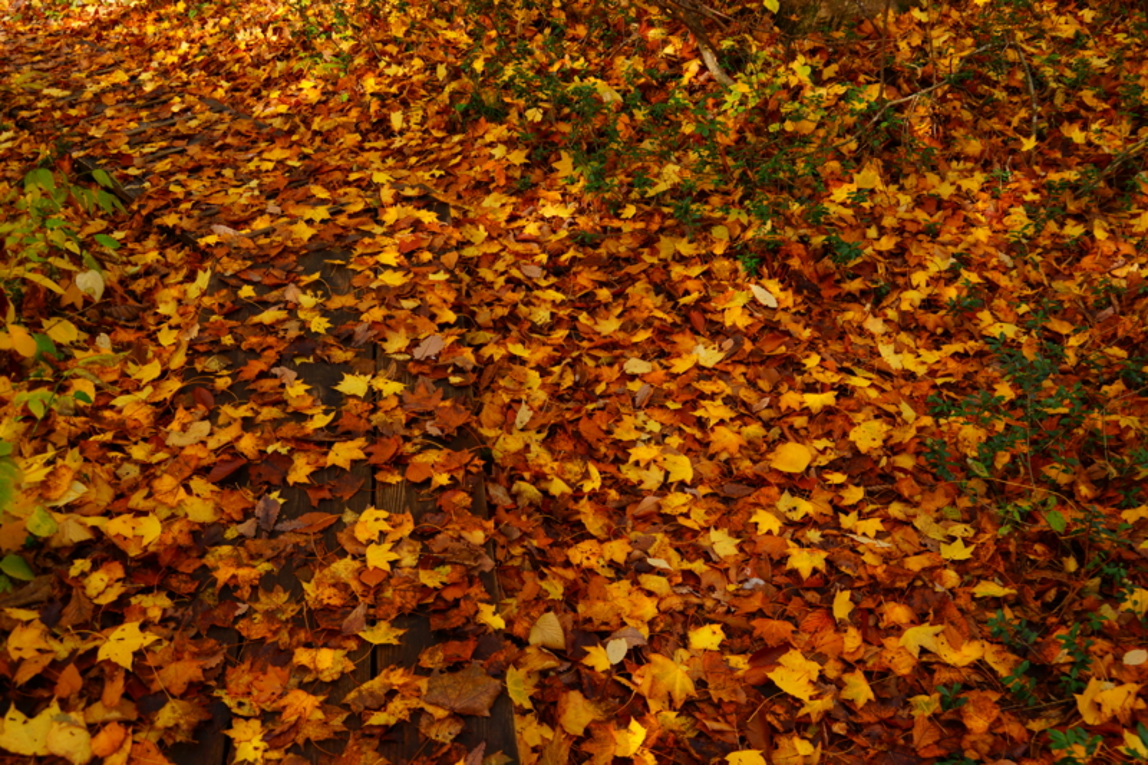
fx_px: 956
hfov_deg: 61.9
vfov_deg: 43.6
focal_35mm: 30
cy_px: 382
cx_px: 574
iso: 100
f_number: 5
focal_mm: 20
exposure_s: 1/100
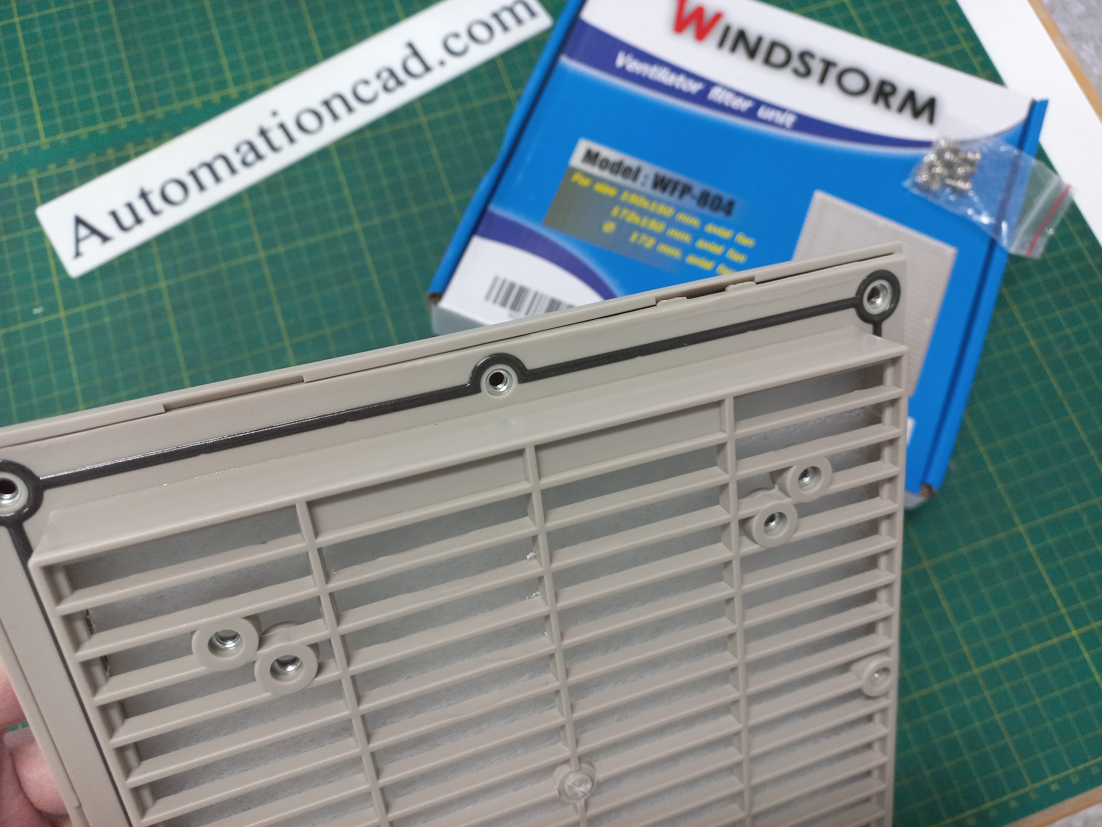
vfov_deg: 54.9
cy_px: 414
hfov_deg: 69.4
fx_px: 796
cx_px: 551
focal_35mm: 25
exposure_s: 1/33.3
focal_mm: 4.6
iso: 200
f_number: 1.8
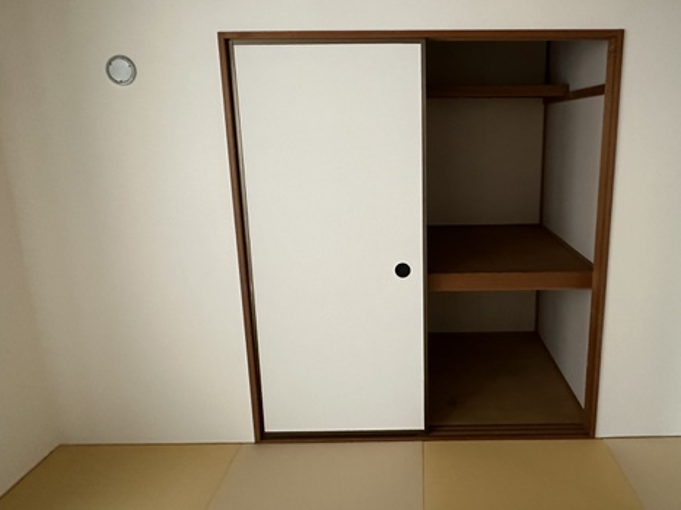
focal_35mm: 21
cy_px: 202
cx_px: 421
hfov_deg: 77.7
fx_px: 413
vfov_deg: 62.8
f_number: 2.2
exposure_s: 1/40
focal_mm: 2.22
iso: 800
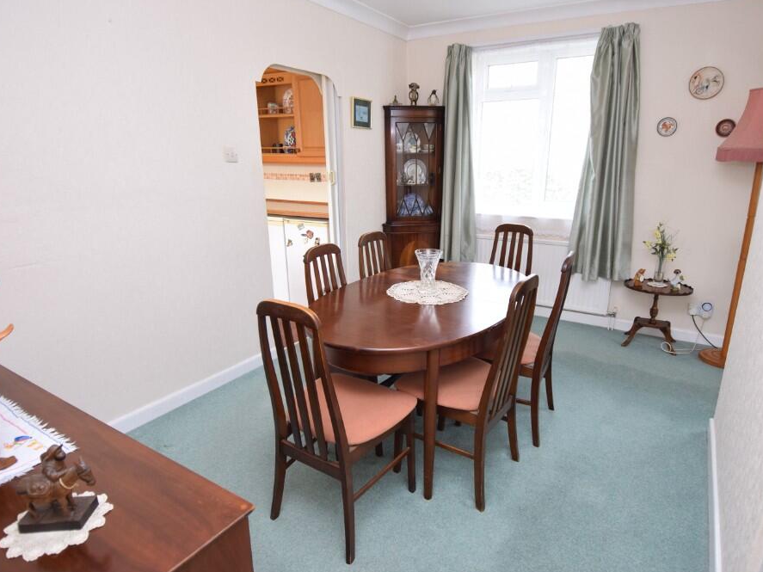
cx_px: 401
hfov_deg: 81.7
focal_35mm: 20
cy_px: 287
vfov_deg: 66.0
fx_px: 441
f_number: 5
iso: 400
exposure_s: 1/100
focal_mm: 12
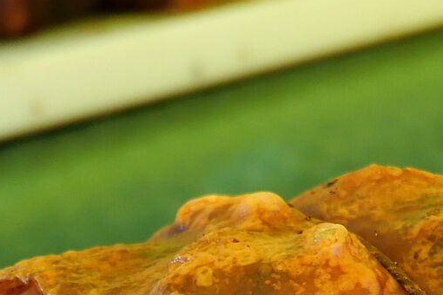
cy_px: 323
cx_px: 703
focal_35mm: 174
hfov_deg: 11.3
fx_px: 2141
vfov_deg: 7.8
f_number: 2.4
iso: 400
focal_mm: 16.7
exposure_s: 1/80
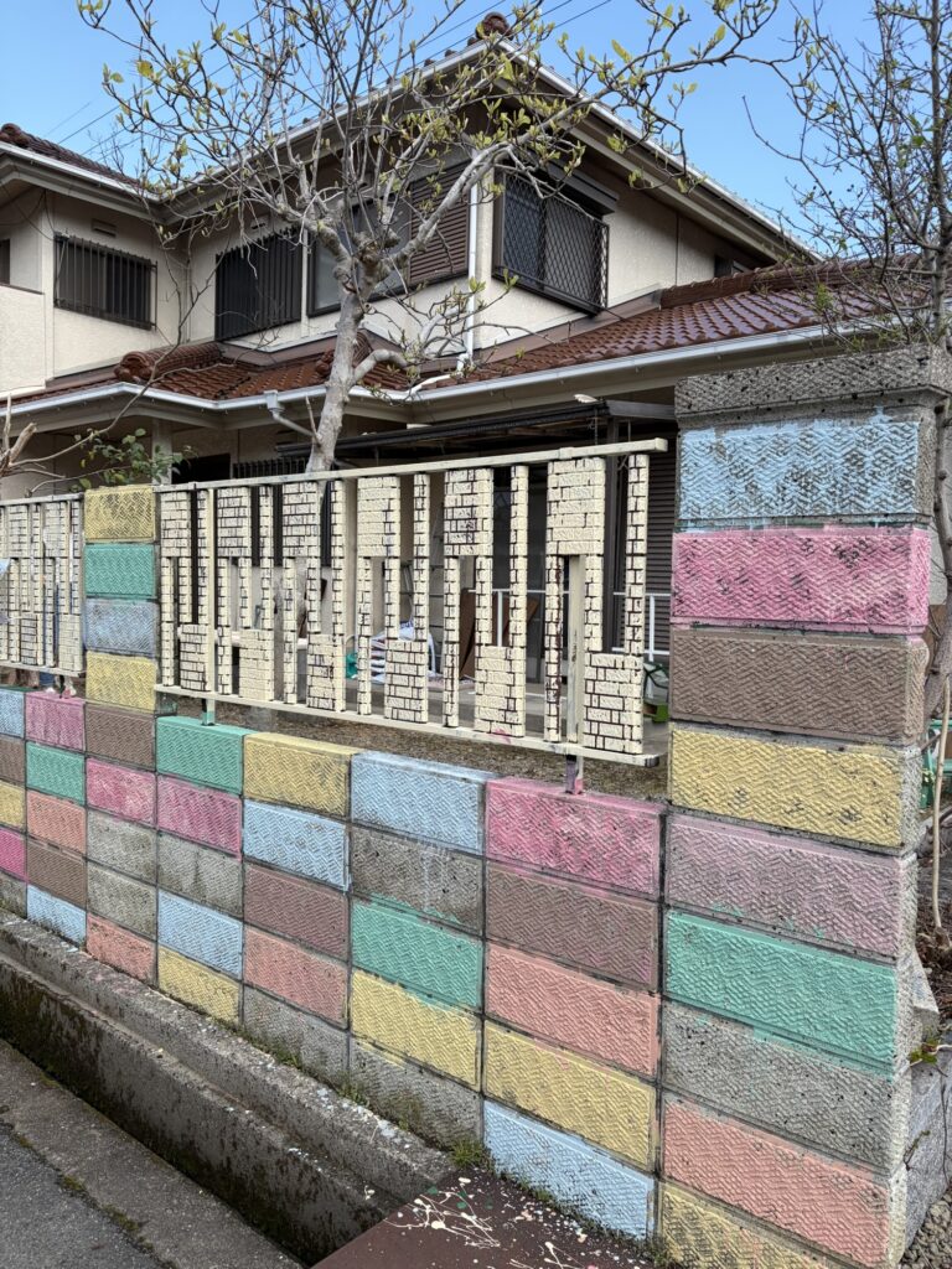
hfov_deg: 53.1
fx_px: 953
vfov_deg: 67.3
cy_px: 634
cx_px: 476
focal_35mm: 26
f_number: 1.6
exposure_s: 1/1420
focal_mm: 5.96
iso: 50
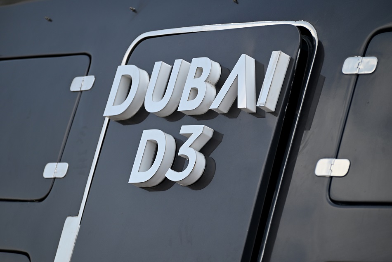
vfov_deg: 7.4
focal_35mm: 185
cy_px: 131
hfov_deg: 11.1
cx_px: 196
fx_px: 2015
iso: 360
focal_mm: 185
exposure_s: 1/1000
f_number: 5
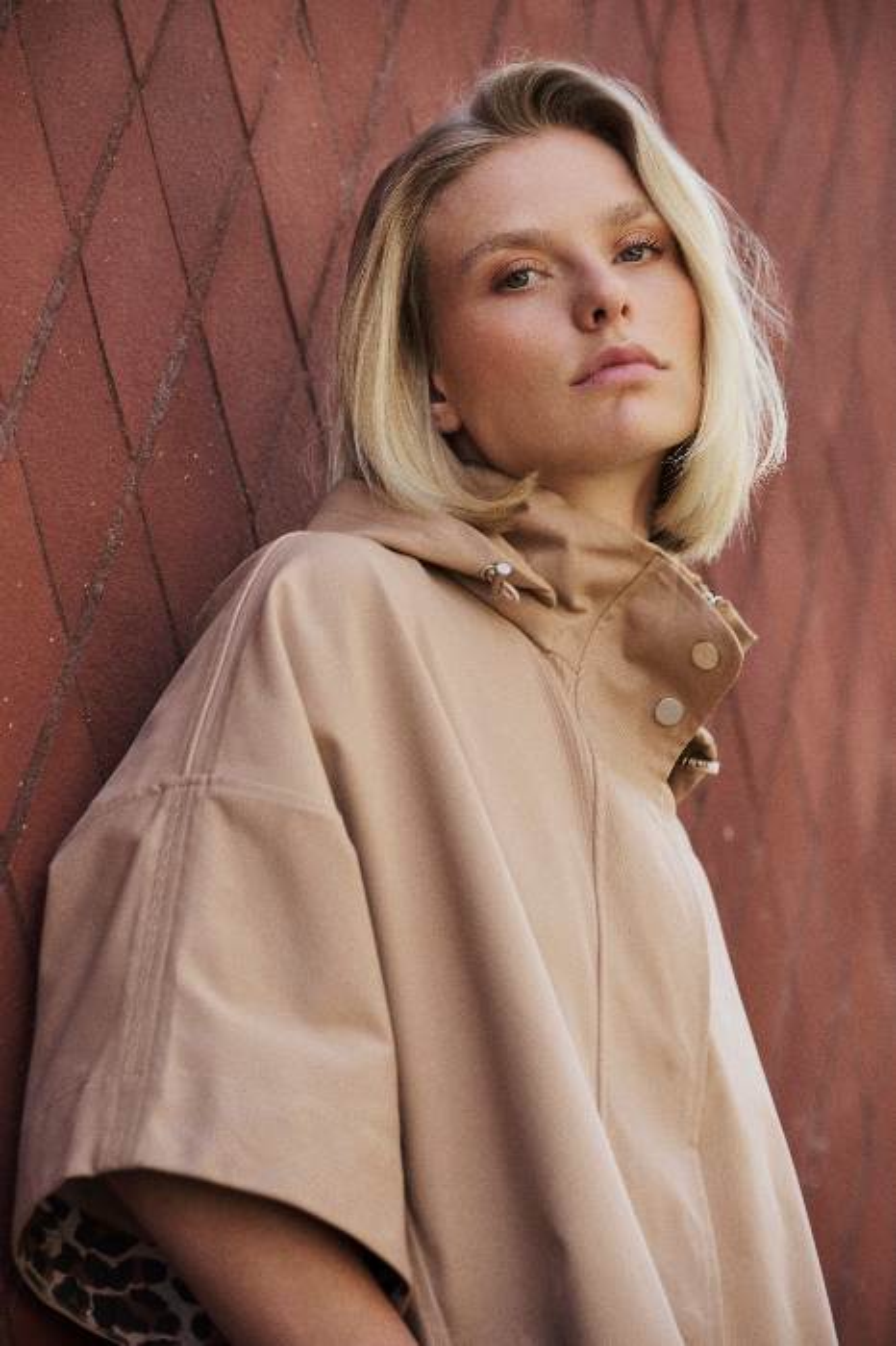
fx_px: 3811
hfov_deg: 13.4
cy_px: 673
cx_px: 448
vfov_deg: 20.0
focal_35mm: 102
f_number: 5
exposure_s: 1/80
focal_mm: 102
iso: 80
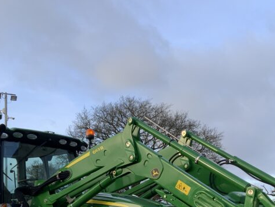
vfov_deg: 22.4
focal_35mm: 63
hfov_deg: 30.7
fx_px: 501
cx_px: 134
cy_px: 211
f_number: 1.8
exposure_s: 1/409
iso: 16
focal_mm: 3
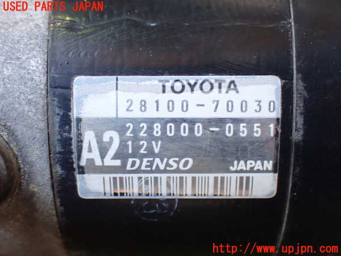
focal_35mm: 54
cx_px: 170
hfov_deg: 35.5
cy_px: 128
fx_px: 532
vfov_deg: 27.0
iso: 800
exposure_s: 1/60
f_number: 3.3
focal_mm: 9.65
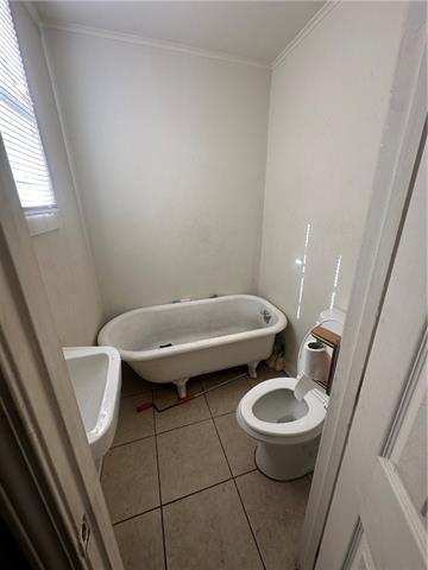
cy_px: 285
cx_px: 214
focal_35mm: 14
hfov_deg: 85.7
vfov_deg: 102.1
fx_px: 231
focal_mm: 2.22
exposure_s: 1/99
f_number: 2.2
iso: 80
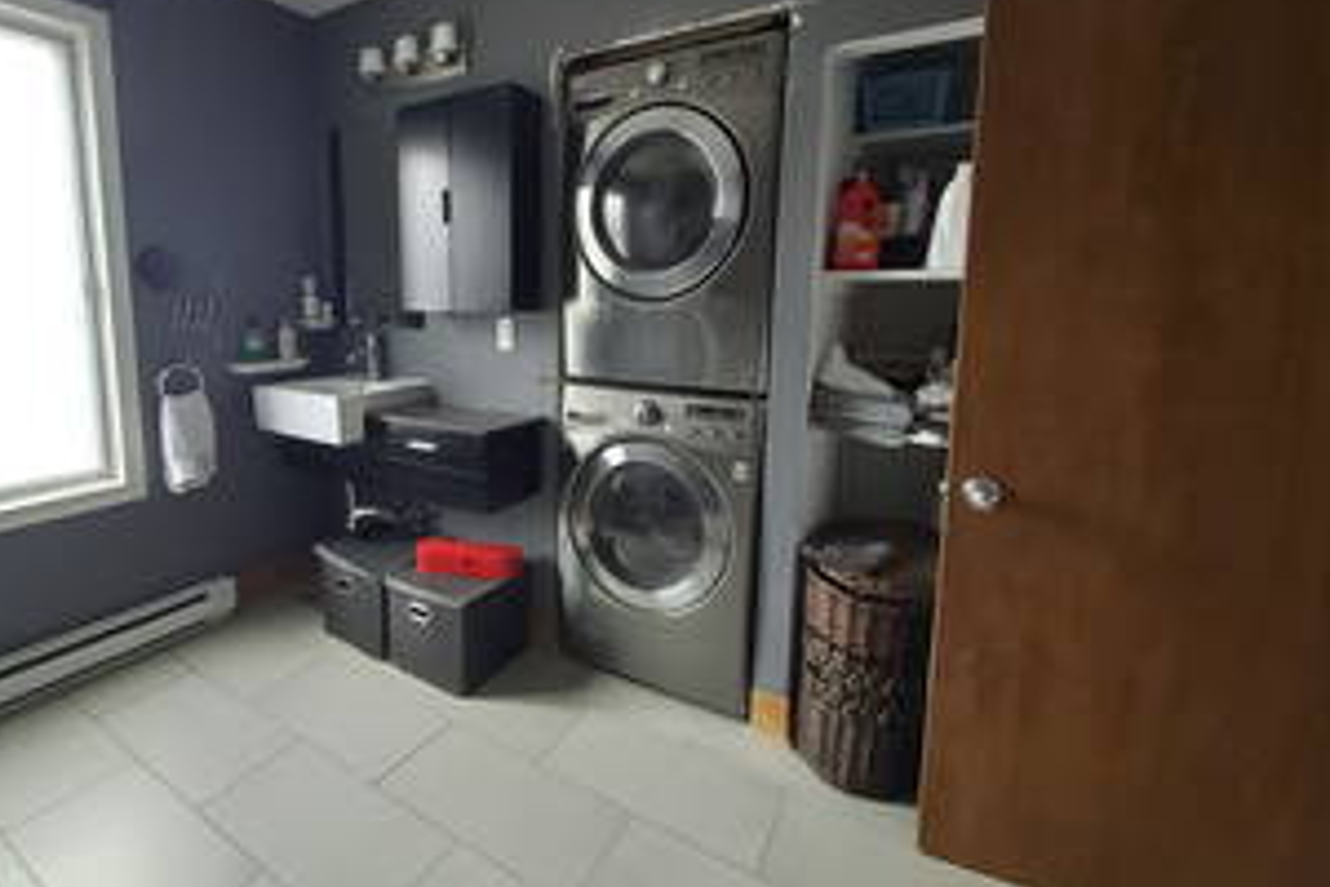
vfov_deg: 77.0
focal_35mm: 15
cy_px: 390
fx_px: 554
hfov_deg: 99.2
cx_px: 541
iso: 125
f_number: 2.2
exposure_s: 1/50
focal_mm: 1.42
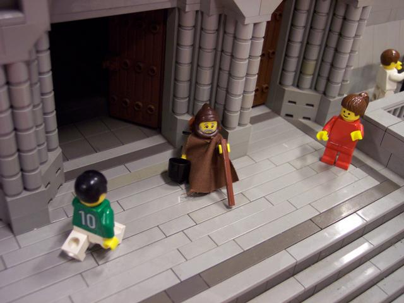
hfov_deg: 49.0
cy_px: 152
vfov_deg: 37.7
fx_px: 443
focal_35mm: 38
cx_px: 202
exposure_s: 1/10
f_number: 2.8
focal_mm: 8
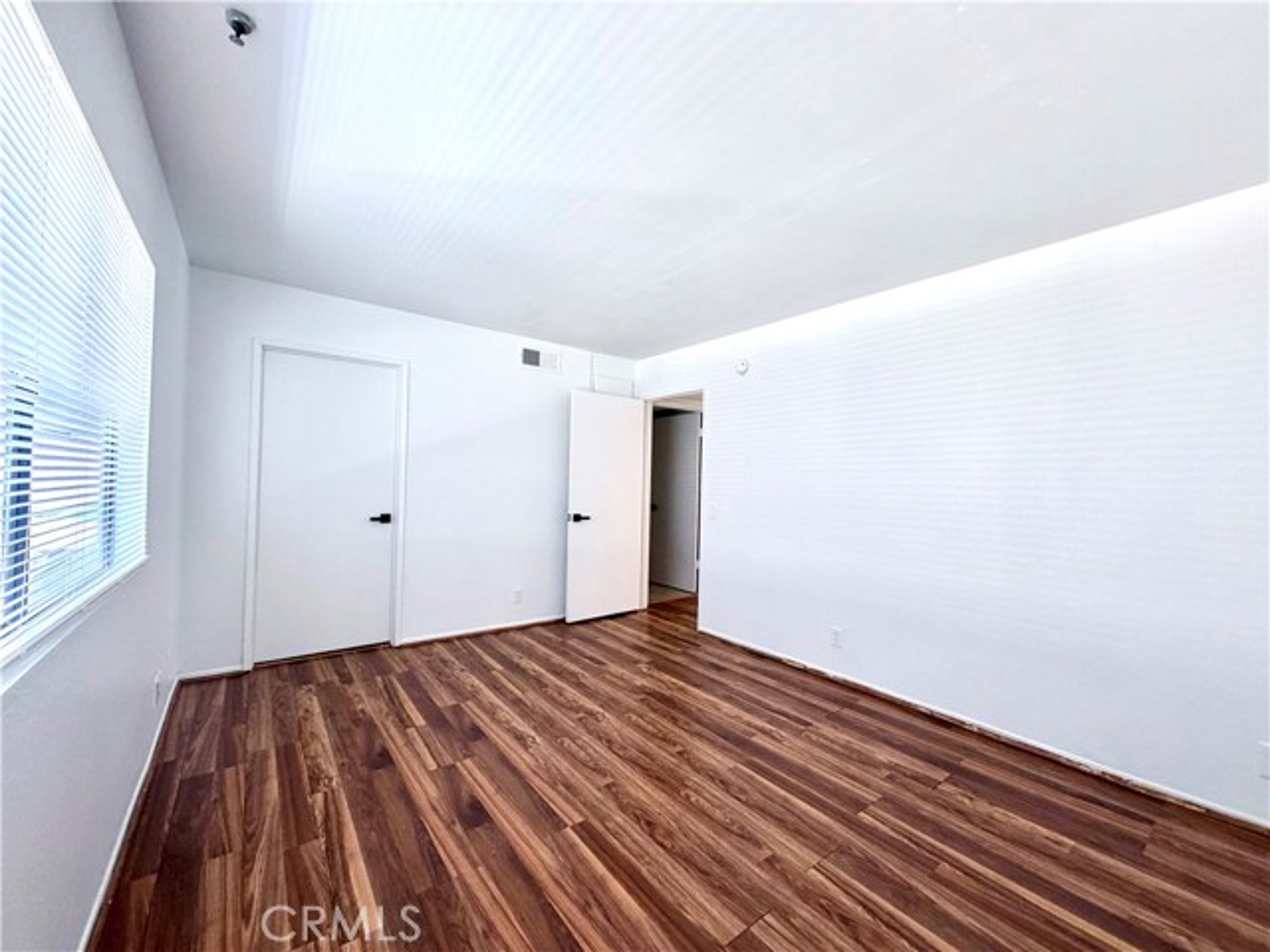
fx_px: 514
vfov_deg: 85.7
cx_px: 635
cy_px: 476
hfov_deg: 102.1
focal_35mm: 14
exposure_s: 1/60
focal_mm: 2.22
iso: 200
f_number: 2.2
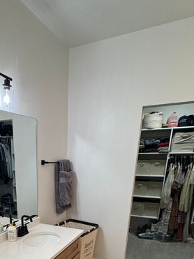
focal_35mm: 29
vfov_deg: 54.5
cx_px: 52
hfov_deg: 46.7
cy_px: 228
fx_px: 217
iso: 200
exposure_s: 1/120
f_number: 2.2
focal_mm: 2.22
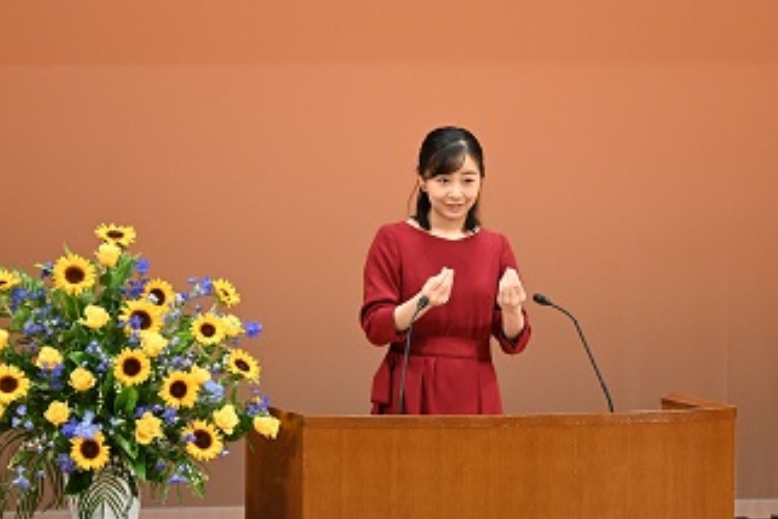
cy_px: 247
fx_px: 10092
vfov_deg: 2.9
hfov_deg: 4.4
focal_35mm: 467
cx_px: 444
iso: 2000
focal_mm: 250
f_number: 6.3
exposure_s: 1/100
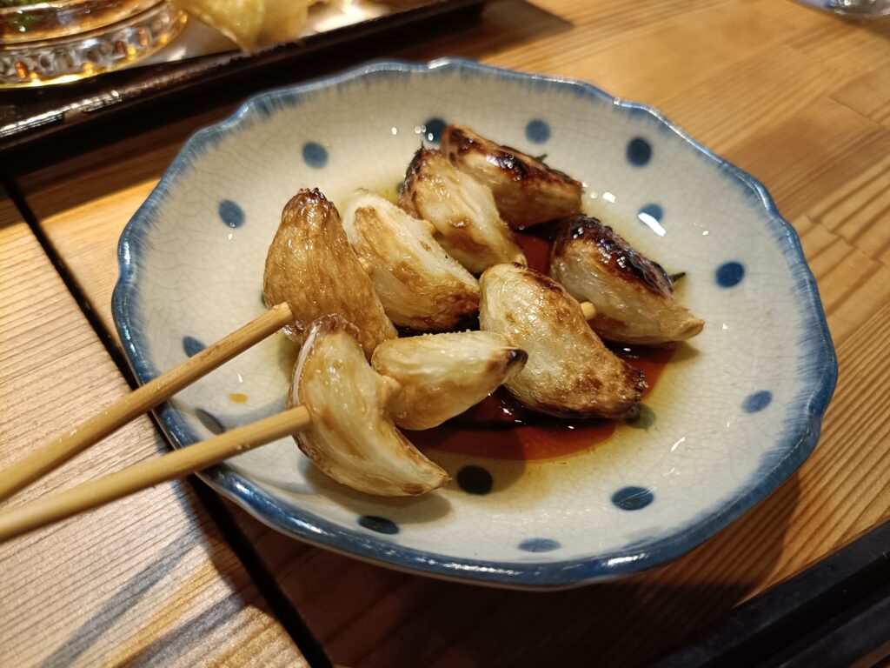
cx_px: 445
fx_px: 643
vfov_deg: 54.9
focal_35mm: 25
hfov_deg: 69.4
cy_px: 334
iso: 800
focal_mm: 4.7
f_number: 1.7
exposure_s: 1/50
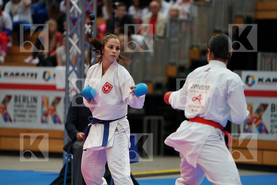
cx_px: 138
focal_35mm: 200
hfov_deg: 10.3
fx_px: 1539
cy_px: 92
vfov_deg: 6.9
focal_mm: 200
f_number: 2.8
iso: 1600
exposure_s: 1/1000
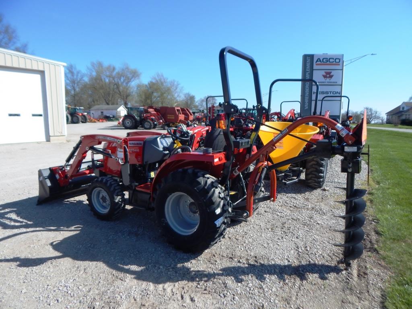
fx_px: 262
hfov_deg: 76.4
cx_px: 206
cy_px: 154
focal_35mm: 22
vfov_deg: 61.1
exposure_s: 1/400
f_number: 6
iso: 125
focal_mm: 4
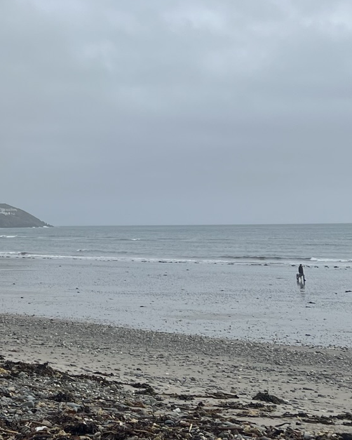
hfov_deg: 19.2
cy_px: 21
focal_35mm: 75
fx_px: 977
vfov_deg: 24.5
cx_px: -73
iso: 50
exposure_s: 1/2632
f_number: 1.5
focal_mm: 5.7
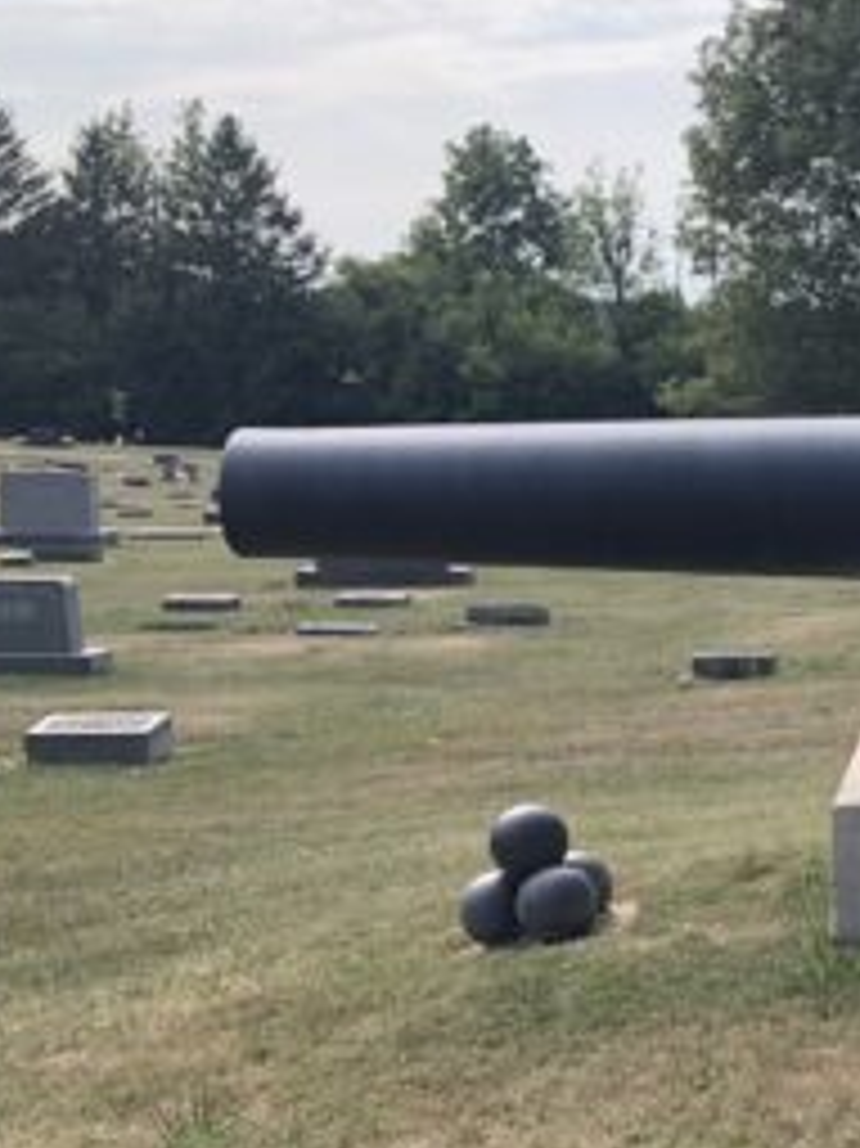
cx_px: 1216
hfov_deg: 19.8
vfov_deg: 29.4
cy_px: 603
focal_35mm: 66
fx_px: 2188
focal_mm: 3.99
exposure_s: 1/1080
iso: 20
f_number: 1.8
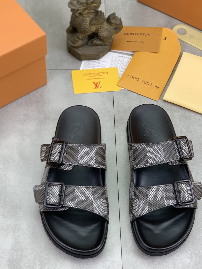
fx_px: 537
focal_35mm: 69
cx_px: 110
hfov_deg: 21.3
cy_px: 155
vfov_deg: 28.1
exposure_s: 1/100
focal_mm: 6
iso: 25
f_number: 2.4
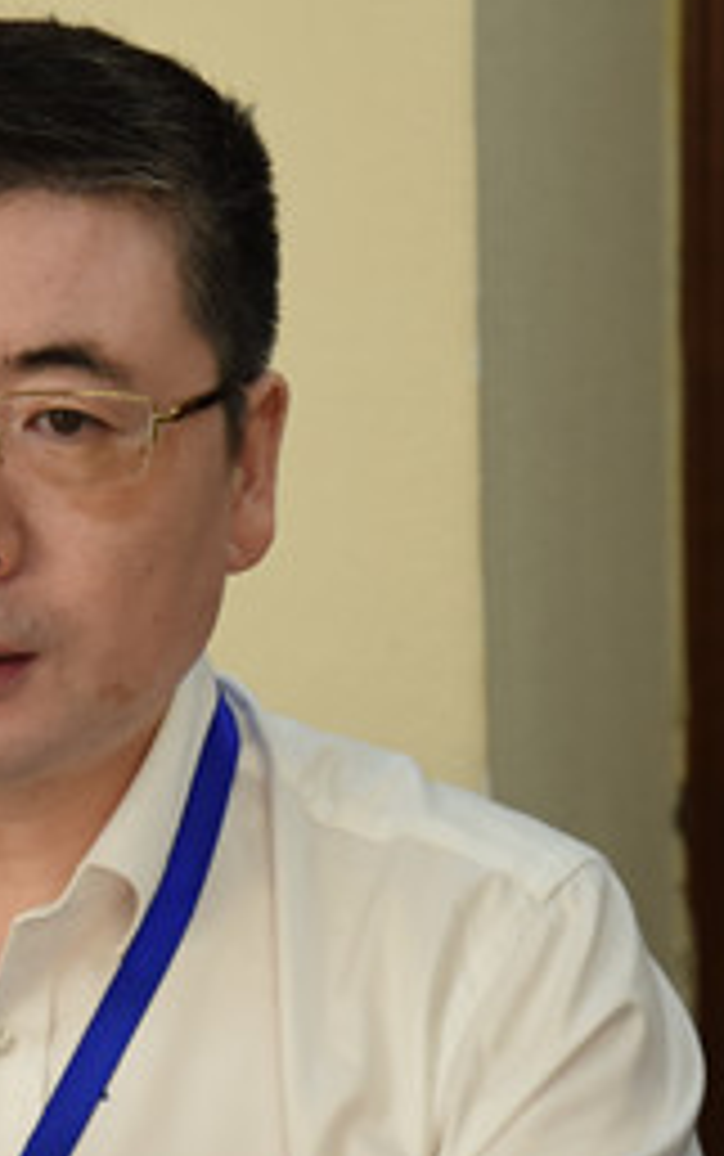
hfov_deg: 6.4
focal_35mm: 203
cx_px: -63
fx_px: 6398
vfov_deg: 10.3
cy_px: 886
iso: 1250
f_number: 5
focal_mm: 80
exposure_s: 1/400
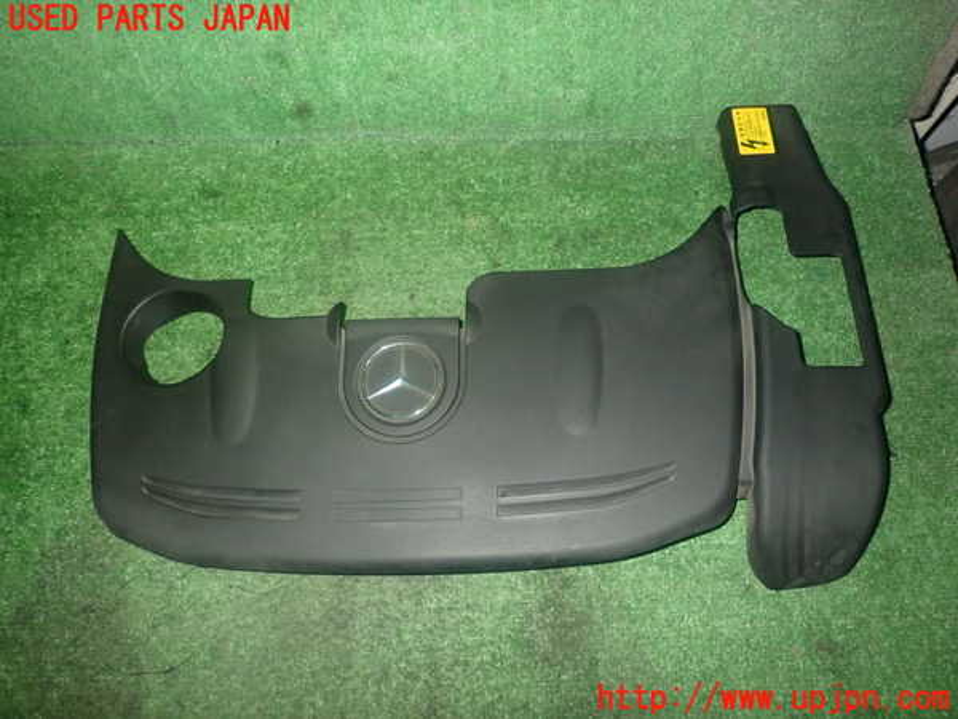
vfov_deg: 54.9
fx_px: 692
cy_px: 360
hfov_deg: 69.4
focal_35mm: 25
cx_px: 479
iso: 640
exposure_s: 1/30
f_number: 5.6
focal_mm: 4.5
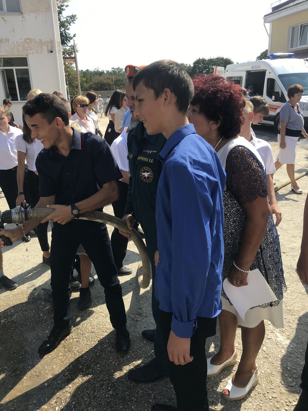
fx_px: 332
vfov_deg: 63.4
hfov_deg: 49.7
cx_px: 154
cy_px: 206
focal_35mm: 28
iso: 20
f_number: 1.8
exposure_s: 1/1451
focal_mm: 3.99
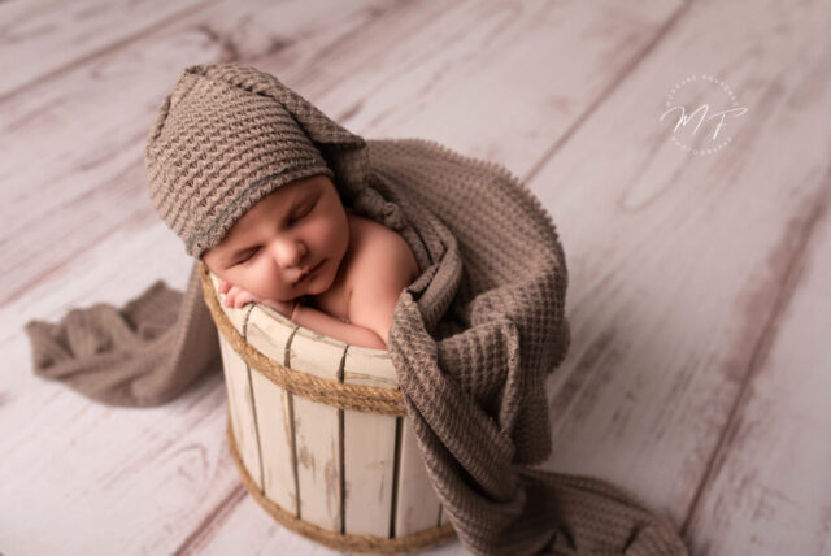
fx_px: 809
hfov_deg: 54.4
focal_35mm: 35
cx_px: 416
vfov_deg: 37.9
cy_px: 278
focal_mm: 35
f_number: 3.5
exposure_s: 1/160
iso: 100
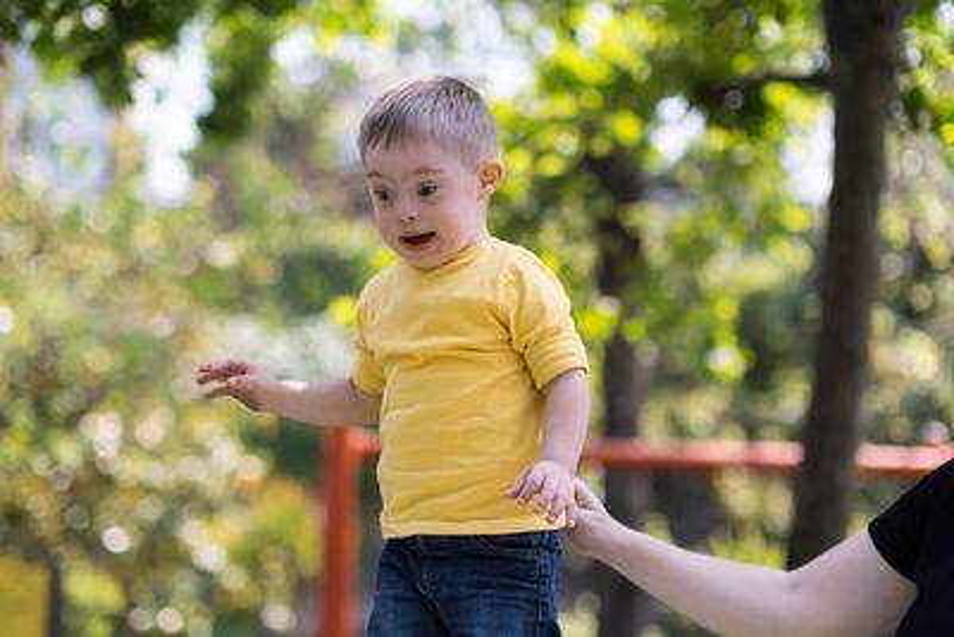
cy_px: 318
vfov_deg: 16.3
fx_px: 2227
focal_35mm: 84
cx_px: 477
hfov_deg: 24.2
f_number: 1.4
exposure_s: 1/1000
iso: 640
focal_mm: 56
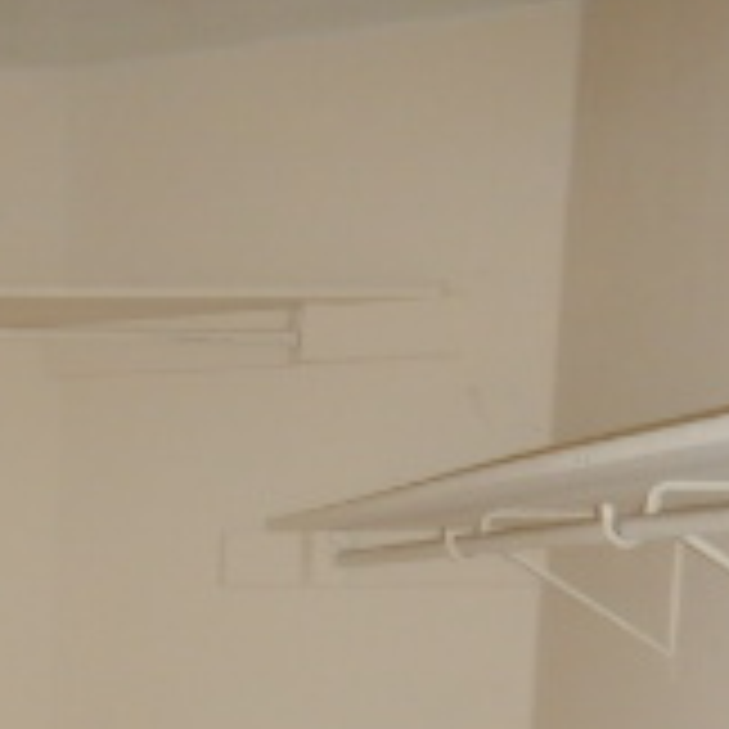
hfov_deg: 19.7
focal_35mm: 84
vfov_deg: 18.9
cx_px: -86
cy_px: 994
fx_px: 2001
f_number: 2.8
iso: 200
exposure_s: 1/30
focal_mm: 4.3
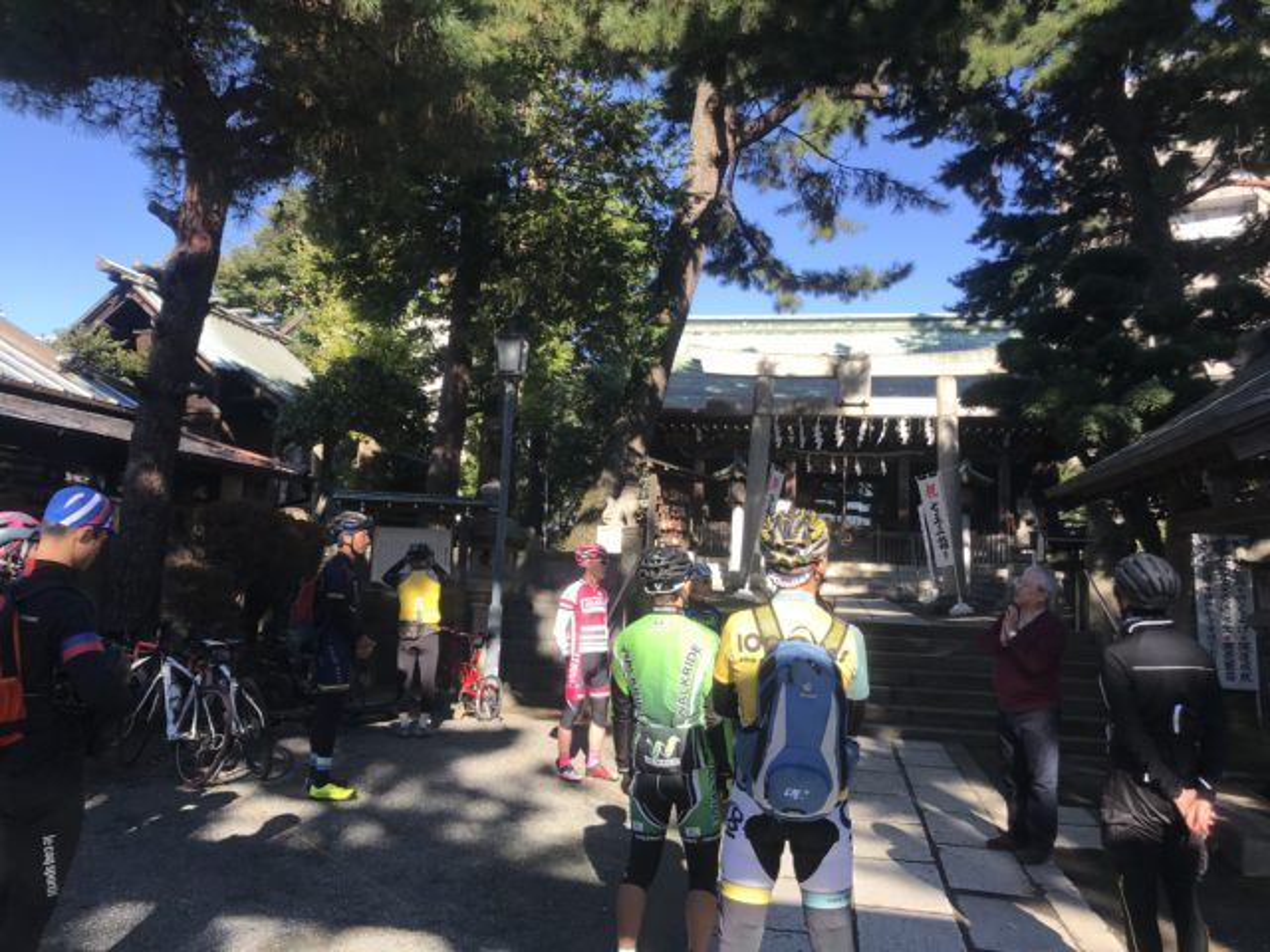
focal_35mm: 28
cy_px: 476
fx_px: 1027
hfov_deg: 63.4
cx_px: 635
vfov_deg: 49.7
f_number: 1.8
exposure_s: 1/778
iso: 20
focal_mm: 3.99
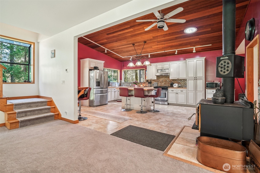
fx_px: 116
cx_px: 130
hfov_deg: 96.7
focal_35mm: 16
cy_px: 86
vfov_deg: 73.7
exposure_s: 1/20
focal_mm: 16
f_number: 8
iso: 1600
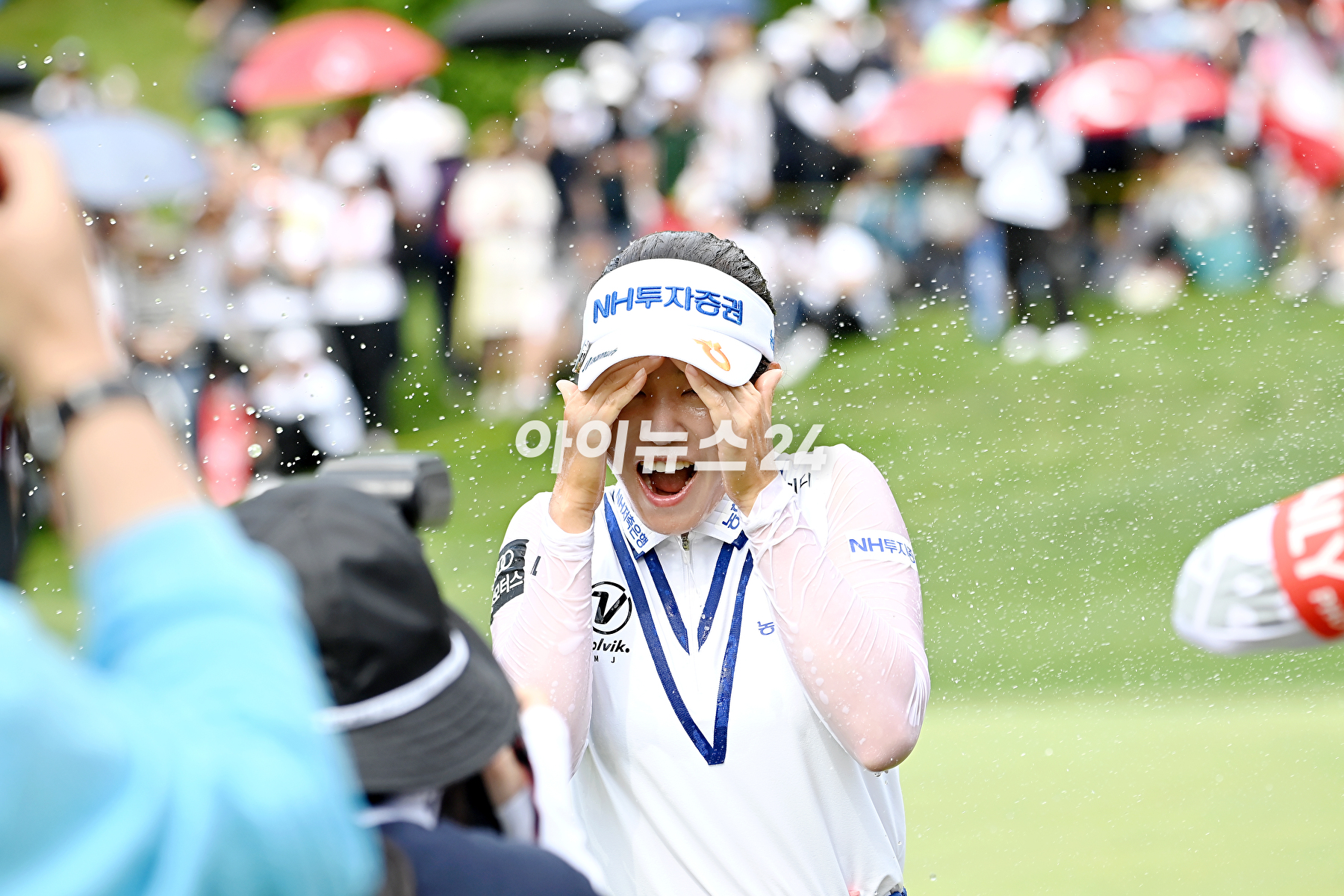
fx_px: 7466
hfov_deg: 10.3
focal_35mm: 200
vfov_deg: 6.9
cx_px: 672
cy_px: 448
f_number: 5.6
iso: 800
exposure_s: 1/1600
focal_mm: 200
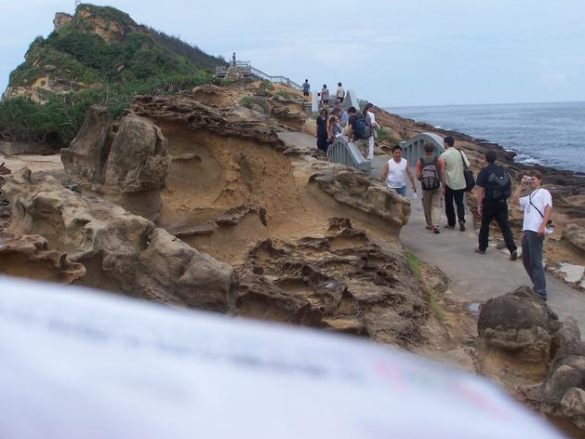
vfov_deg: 24.4
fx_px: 1014
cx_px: 297
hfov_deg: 32.2
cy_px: 221
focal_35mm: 60
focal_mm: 9.8
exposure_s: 1/350
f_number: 6.3
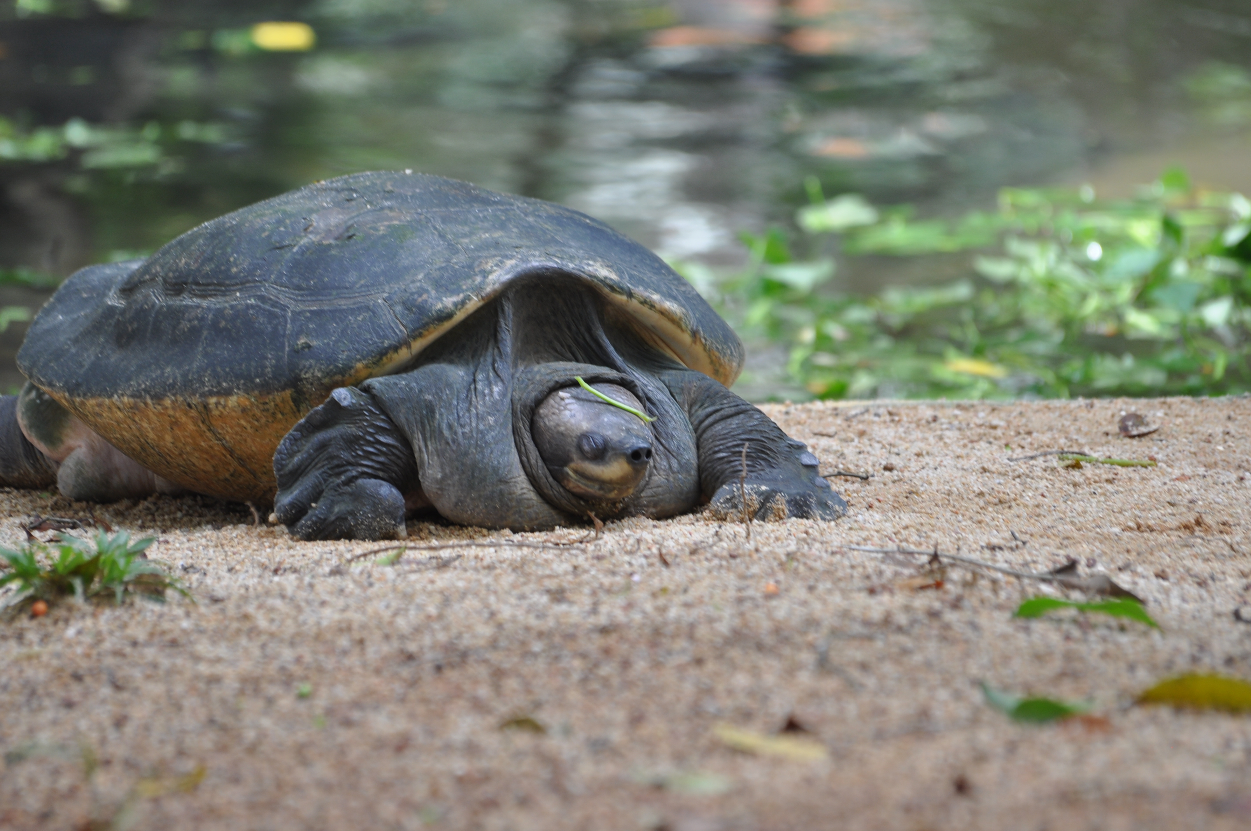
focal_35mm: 360
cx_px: 626
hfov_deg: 5.7
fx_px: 12495
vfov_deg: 3.8
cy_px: 416
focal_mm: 240
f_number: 5.3
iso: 200
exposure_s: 1/60
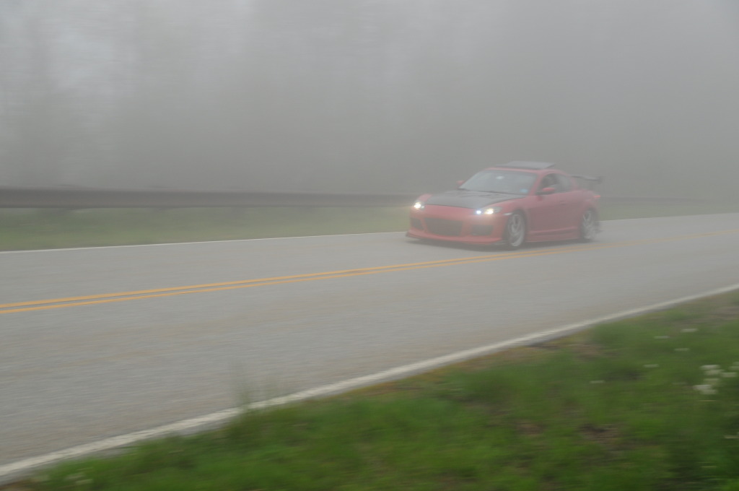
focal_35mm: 57
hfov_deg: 35.1
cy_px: 246
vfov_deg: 23.7
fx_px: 1169
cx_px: 370
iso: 200
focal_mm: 38
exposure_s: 1/60
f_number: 5
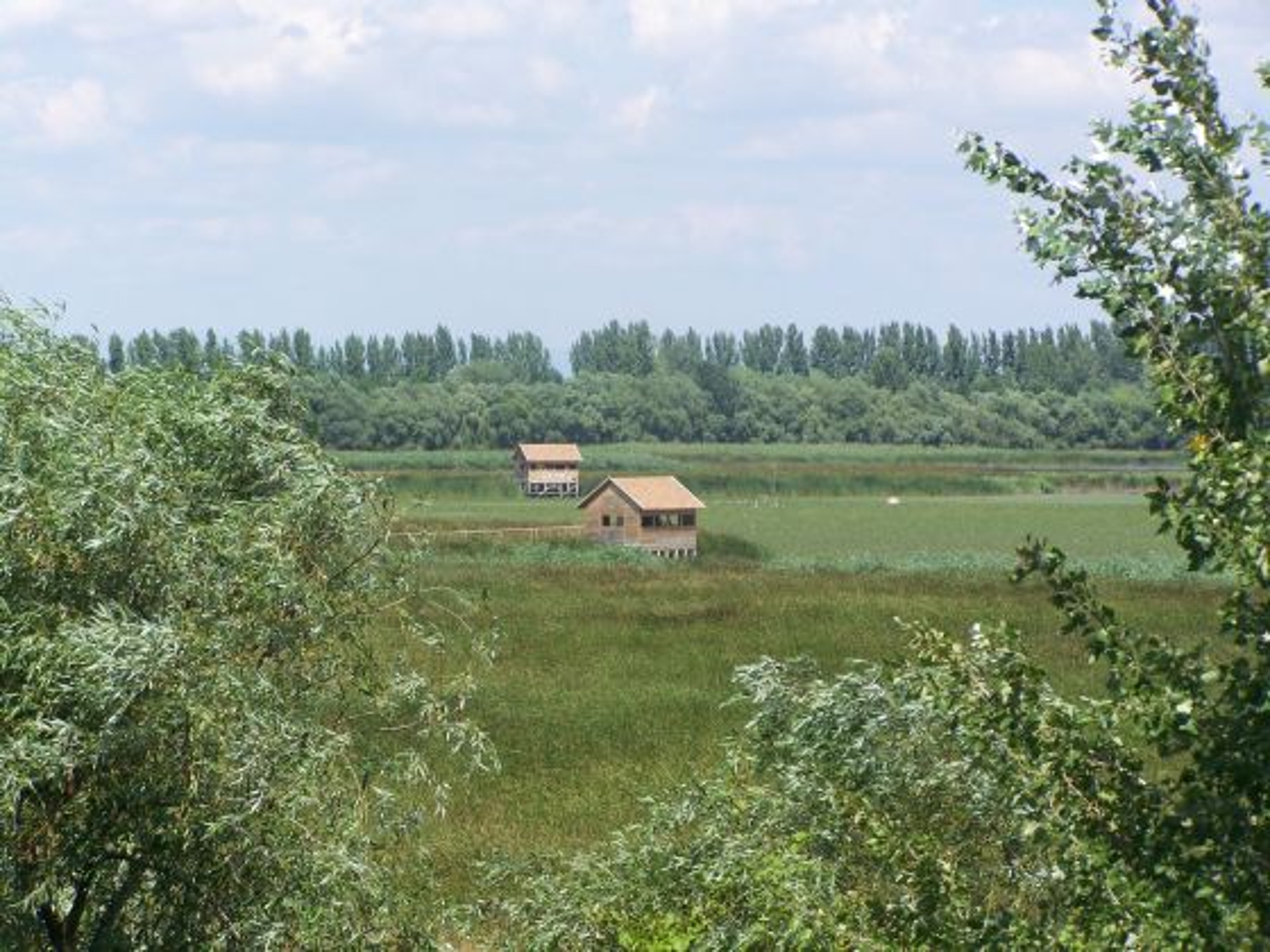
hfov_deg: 14.2
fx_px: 5100
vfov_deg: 10.7
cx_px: 635
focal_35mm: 139
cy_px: 476
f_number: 4.5
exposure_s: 1/250
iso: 64
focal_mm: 23.1
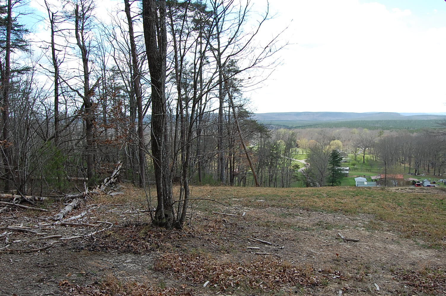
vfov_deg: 47.8
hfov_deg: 67.4
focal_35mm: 27
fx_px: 334
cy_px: 148
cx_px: 223
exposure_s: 1/250
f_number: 8
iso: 200
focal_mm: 18
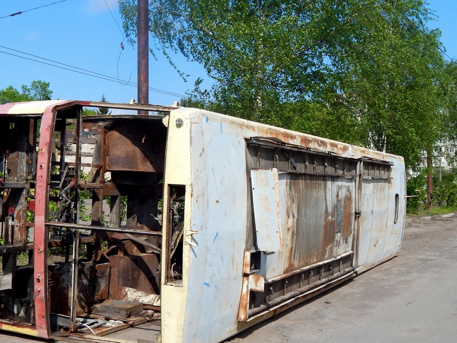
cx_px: 170
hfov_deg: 38.6
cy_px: 196
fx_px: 647
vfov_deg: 29.7
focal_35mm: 49
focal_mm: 6.8
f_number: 6.9
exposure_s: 1/500
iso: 125
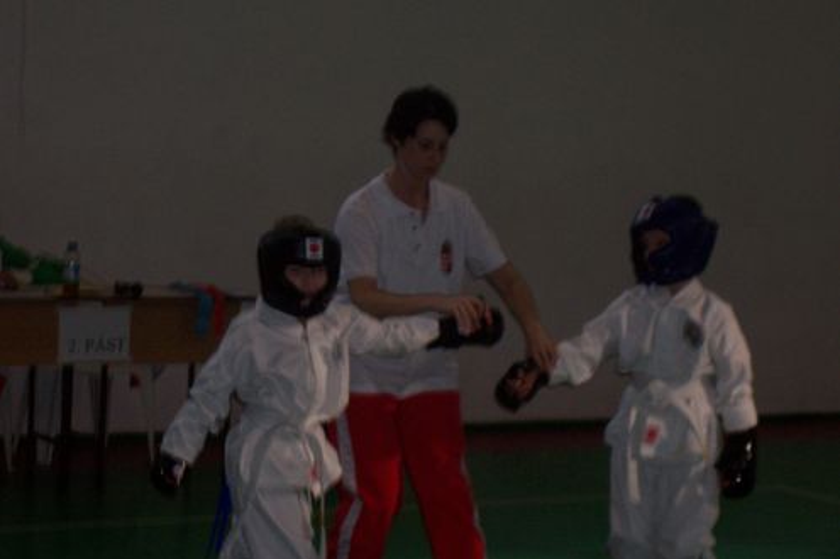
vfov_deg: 12.8
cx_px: 422
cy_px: 263
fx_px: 2495
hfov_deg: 19.1
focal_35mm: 107
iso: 140
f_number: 4.6
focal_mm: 16.8
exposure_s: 1/157
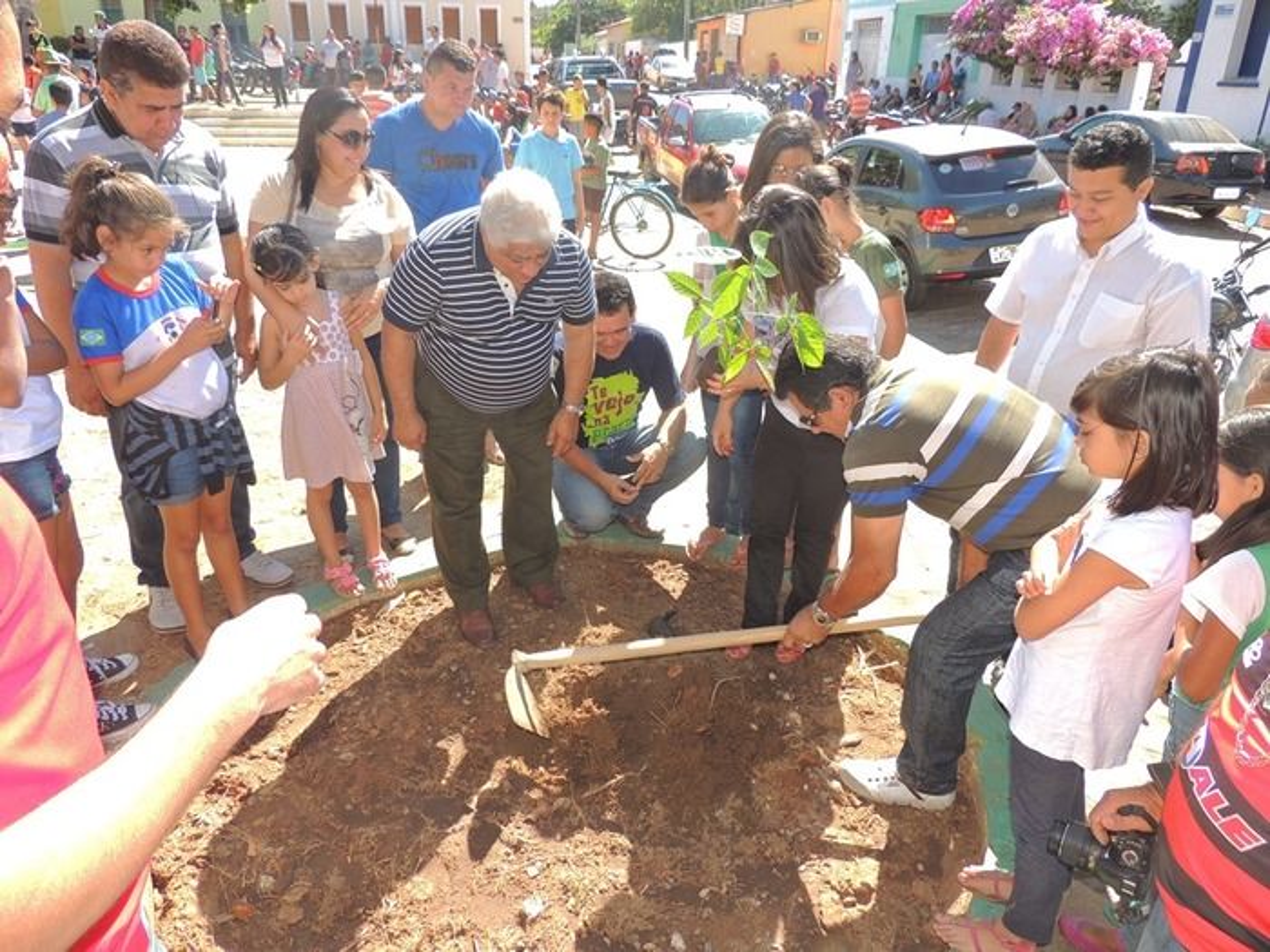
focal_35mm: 24
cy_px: 476
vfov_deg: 56.8
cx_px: 635
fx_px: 881
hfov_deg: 71.6
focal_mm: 4.3
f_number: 3
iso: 100
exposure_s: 1/250
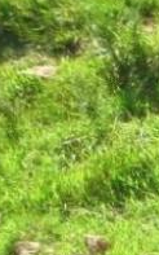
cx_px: 580
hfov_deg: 2.9
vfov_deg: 4.8
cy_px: 393
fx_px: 3046
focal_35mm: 439
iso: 50
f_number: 4.8
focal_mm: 14.3
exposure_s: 1/114
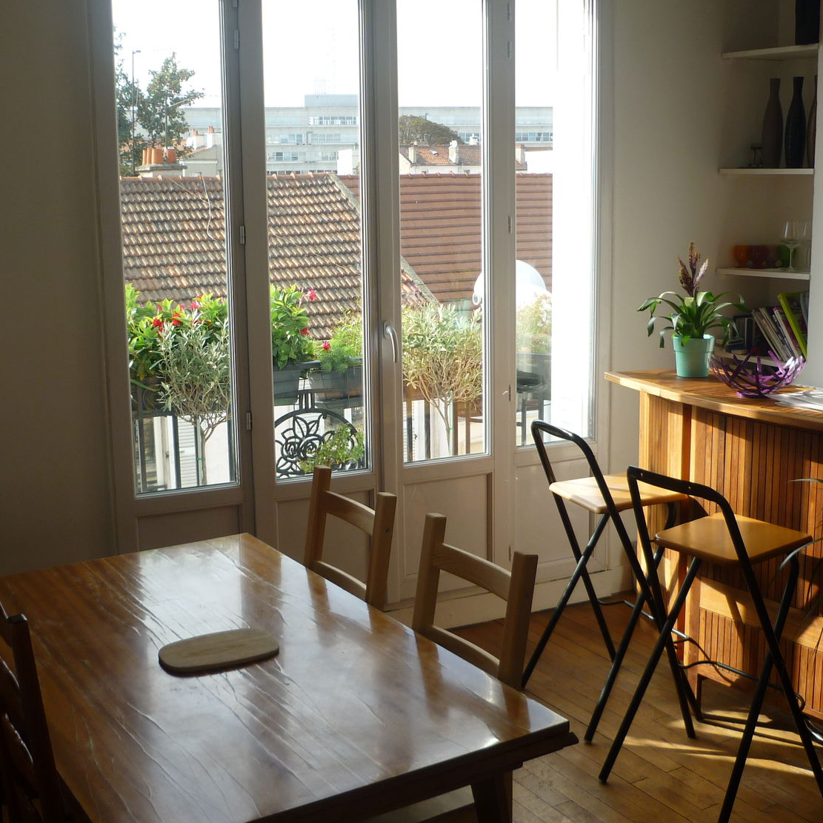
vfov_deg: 40.0
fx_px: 1130
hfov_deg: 40.0
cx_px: 396
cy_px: 401
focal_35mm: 42
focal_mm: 5.5
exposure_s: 1/250
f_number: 2.8
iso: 80
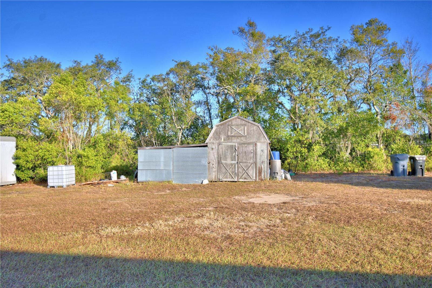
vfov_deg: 43.6
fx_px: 360
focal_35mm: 30
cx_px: 216
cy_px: 144
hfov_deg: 61.9
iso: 100
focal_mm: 20
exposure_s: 1/500
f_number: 5.6
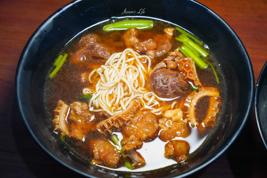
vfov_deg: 19.5
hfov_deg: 28.8
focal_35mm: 70
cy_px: 89
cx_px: 134
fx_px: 519
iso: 2500
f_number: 5.6
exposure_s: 1/80
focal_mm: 70
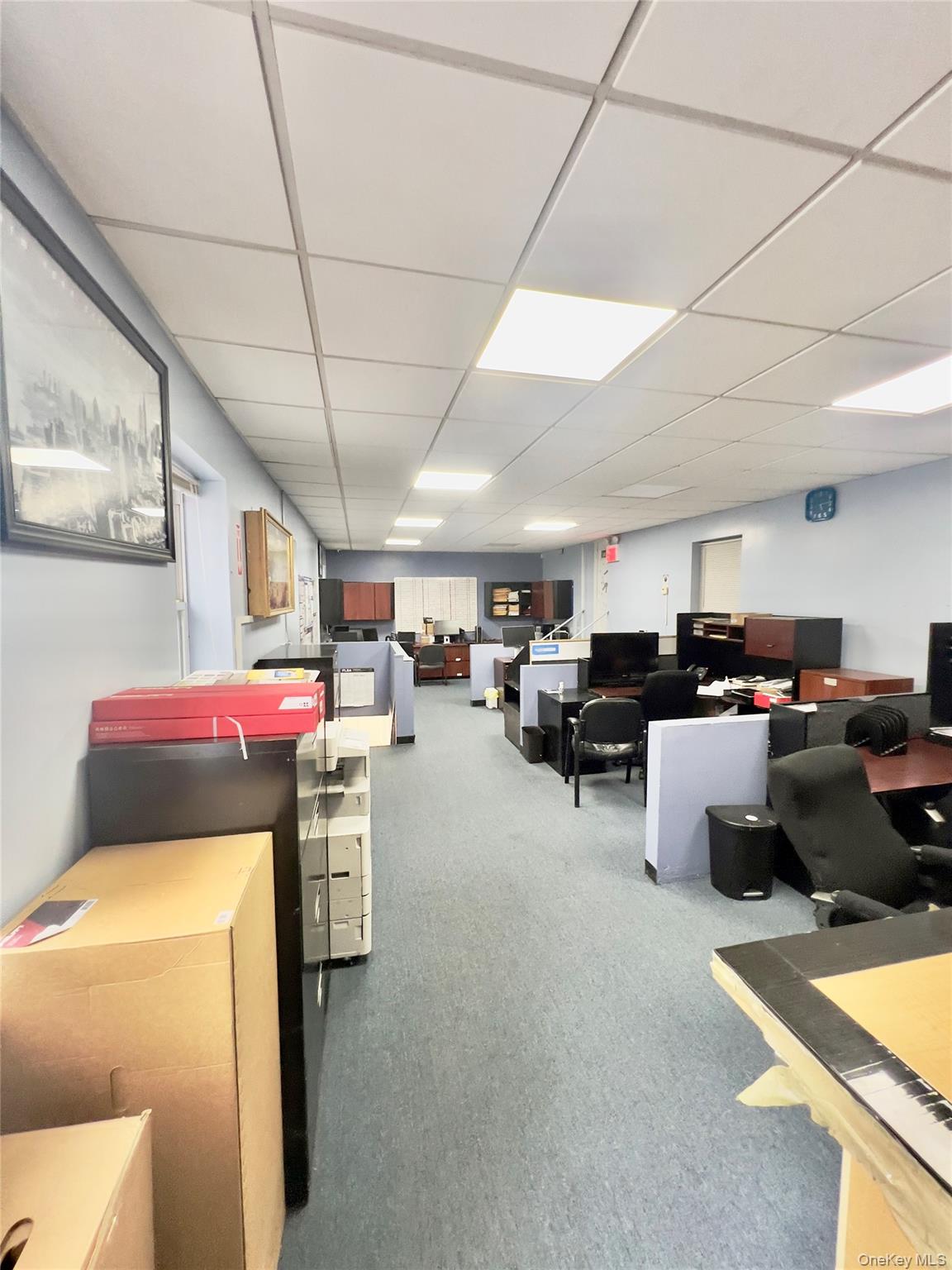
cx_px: 476
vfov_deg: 106.2
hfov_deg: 89.9
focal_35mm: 13
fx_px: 477
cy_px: 635
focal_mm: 1.57
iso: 250
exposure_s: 1/60
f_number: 1.8
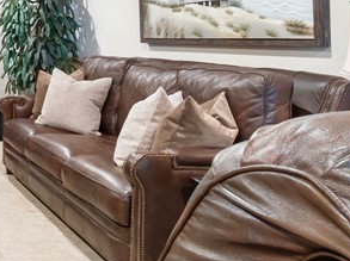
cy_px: 37
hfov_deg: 29.4
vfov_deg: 28.7
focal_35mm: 49
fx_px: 495
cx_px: -130
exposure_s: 2.5
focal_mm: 7
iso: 200
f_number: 7.1
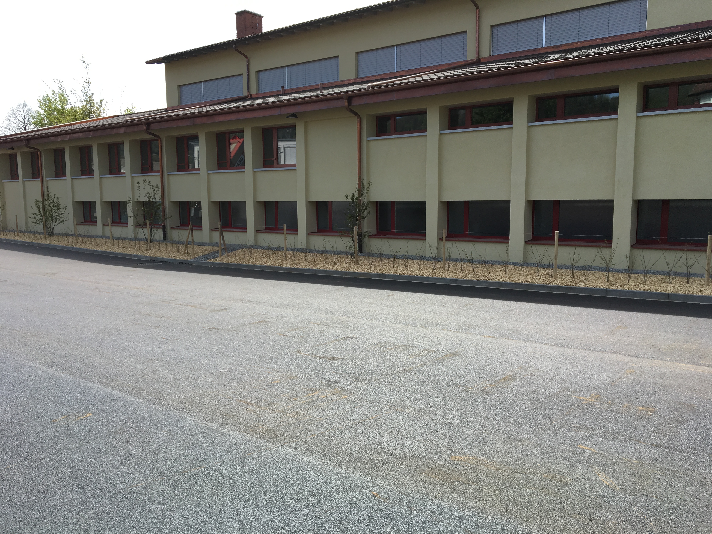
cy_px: 267
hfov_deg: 61.7
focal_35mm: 29
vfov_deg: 48.2
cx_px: 356
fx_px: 596
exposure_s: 1/793
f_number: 2.2
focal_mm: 4.15
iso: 25
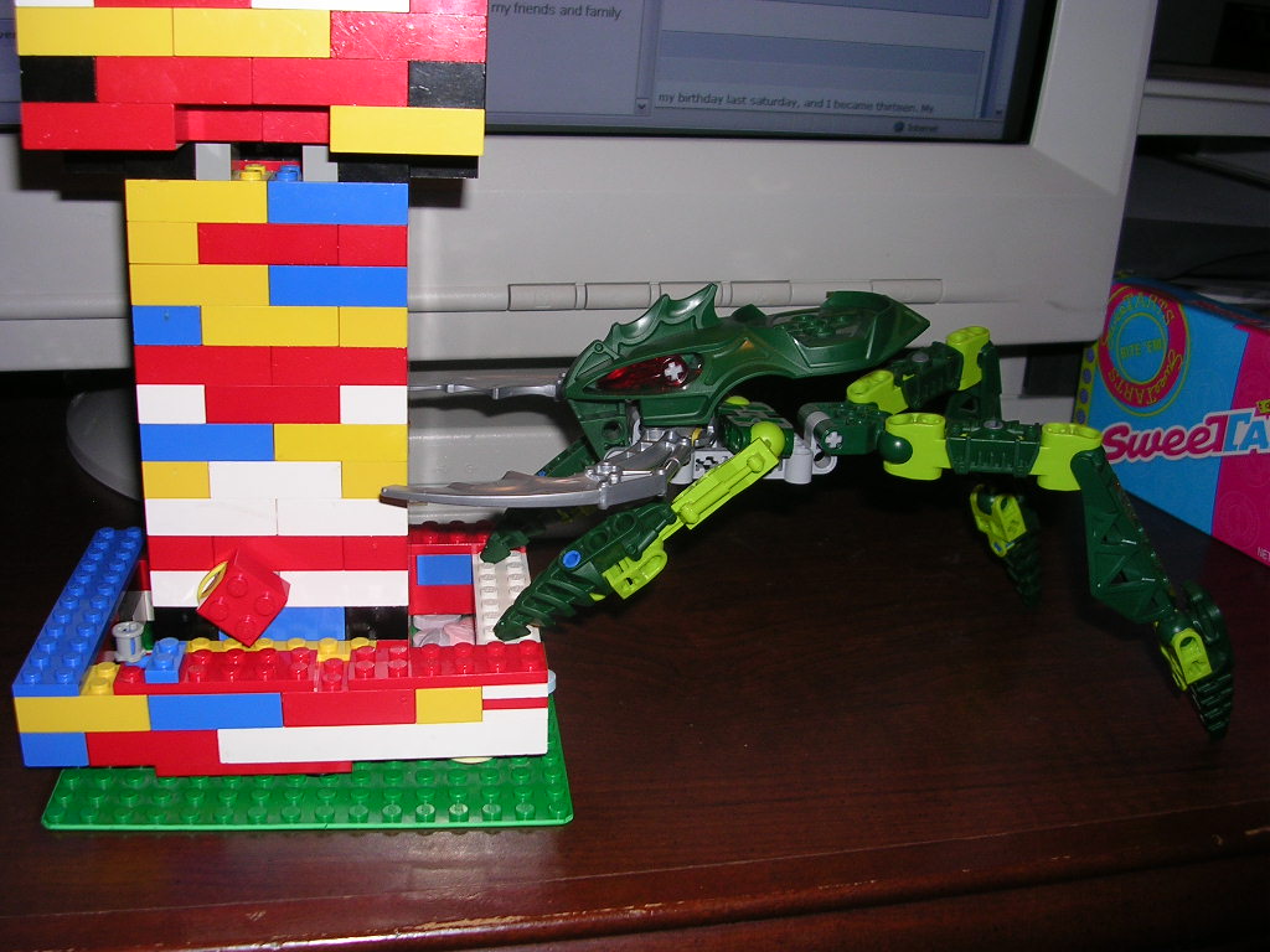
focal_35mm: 38
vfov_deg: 37.7
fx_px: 1394
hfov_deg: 49.0
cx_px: 635
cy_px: 476
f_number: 2.8
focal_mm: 5.8
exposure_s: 1/60.1
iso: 50
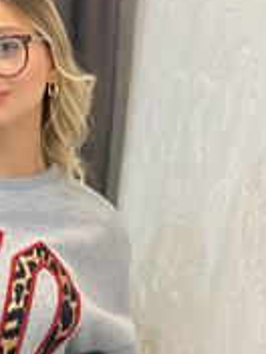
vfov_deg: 16.0
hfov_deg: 12.0
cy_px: 289
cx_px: -10
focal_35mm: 122
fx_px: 1250
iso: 160
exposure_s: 1/100
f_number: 2
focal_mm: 6
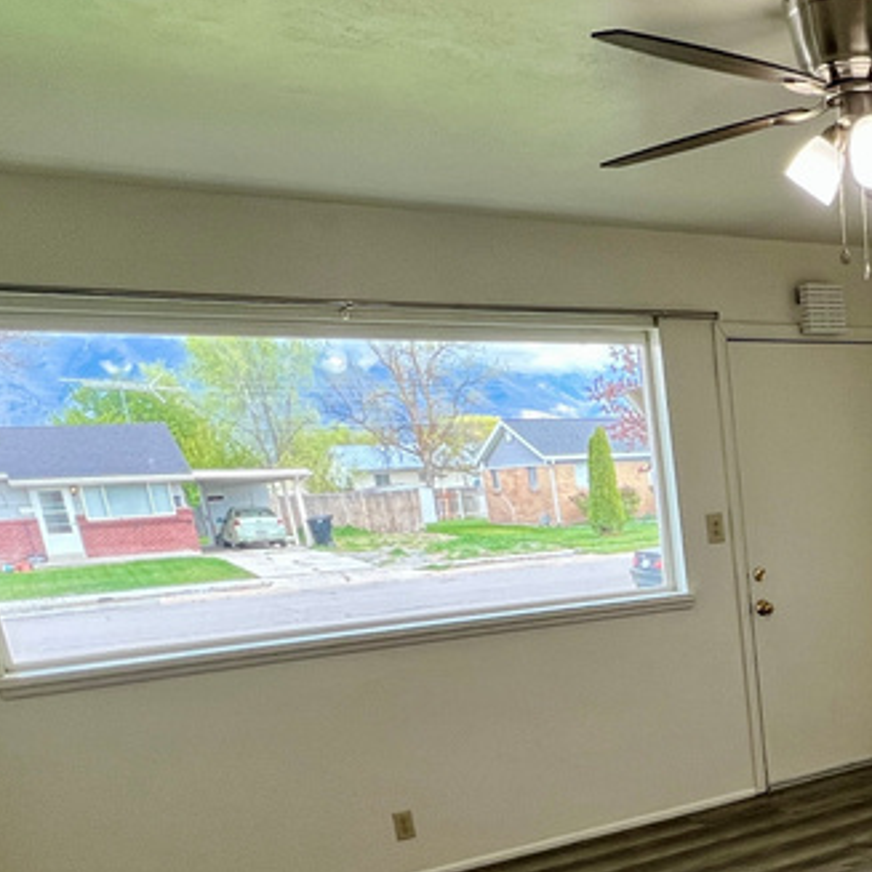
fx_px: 1026
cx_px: 896
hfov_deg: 39.8
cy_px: 813
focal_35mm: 36
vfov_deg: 41.7
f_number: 1.8
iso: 100
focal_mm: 1.57
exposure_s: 1/120
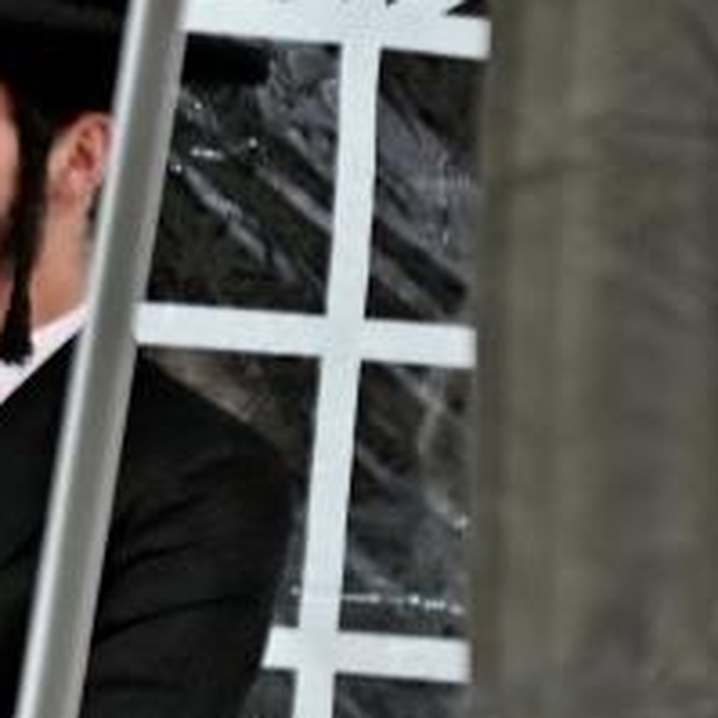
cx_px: -996
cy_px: 242
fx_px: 30765
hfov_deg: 1.3
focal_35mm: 1311
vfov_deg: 1.3
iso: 400
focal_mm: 200
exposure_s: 1/125
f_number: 2.8
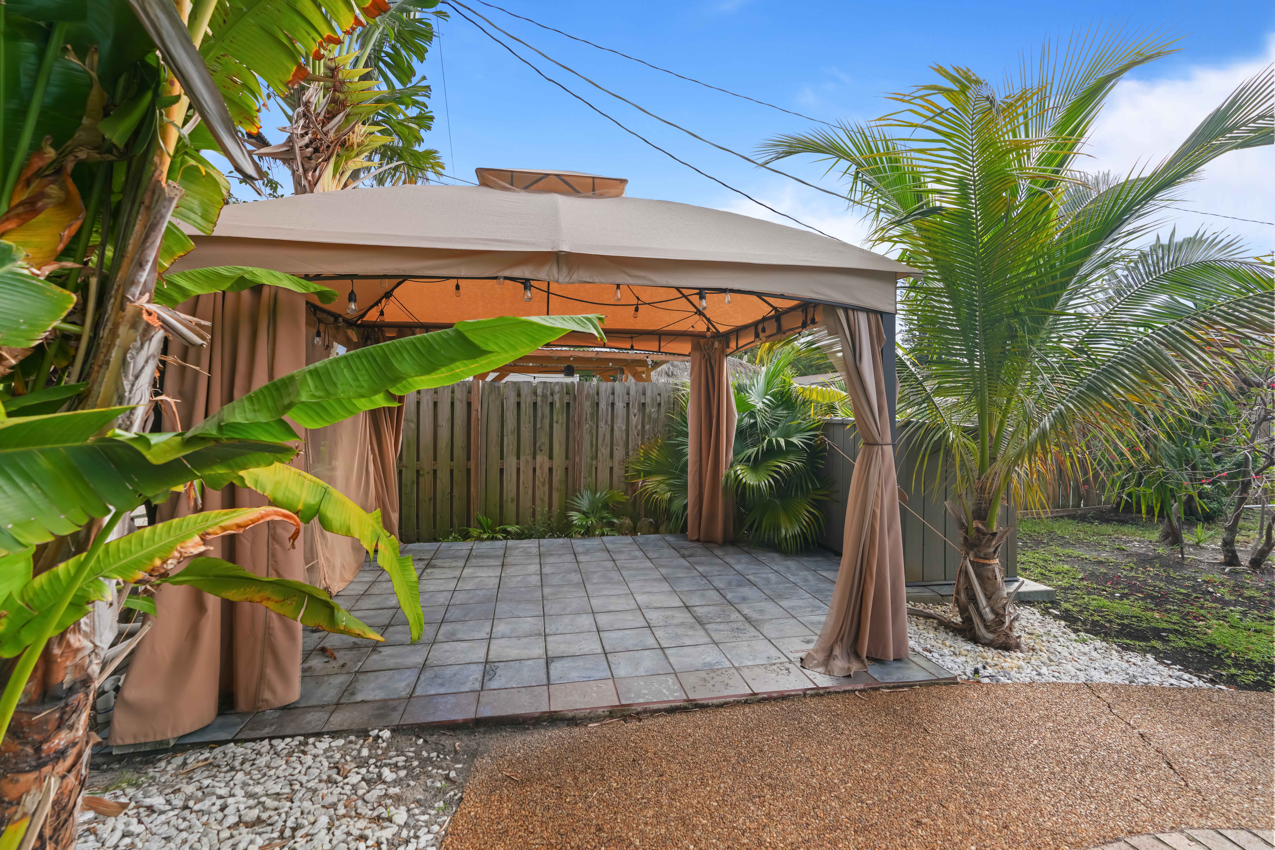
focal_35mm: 16
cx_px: 638
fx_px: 567
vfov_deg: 73.7
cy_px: 425
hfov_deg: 96.7
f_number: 5.6
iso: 50
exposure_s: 1/30
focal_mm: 16
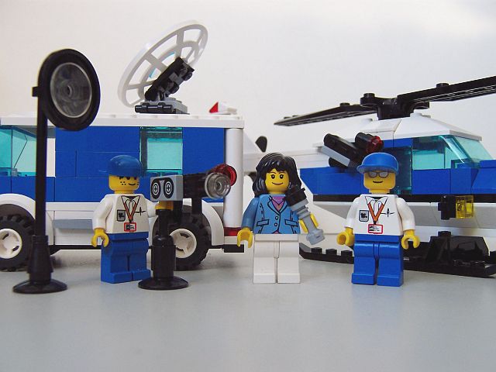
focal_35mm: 36
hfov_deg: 51.4
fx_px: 516
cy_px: 186
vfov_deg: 39.7
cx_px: 248
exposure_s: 1/30
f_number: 2.8
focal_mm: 5.6
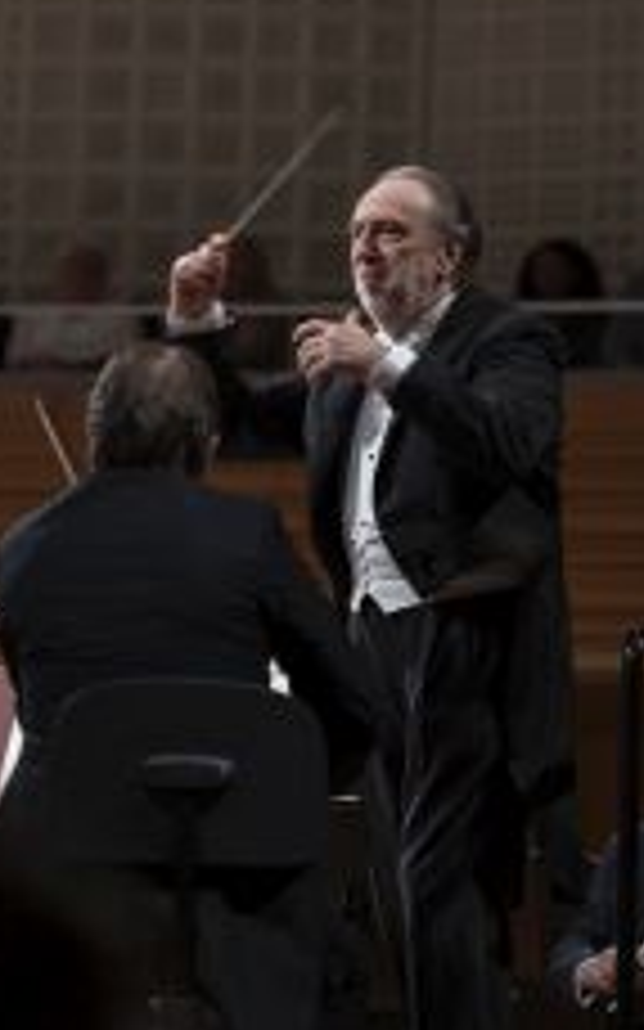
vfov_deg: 10.7
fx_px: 5507
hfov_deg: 6.7
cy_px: 459
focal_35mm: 196
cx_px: 293
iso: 1250
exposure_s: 1/200
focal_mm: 110
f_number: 3.2
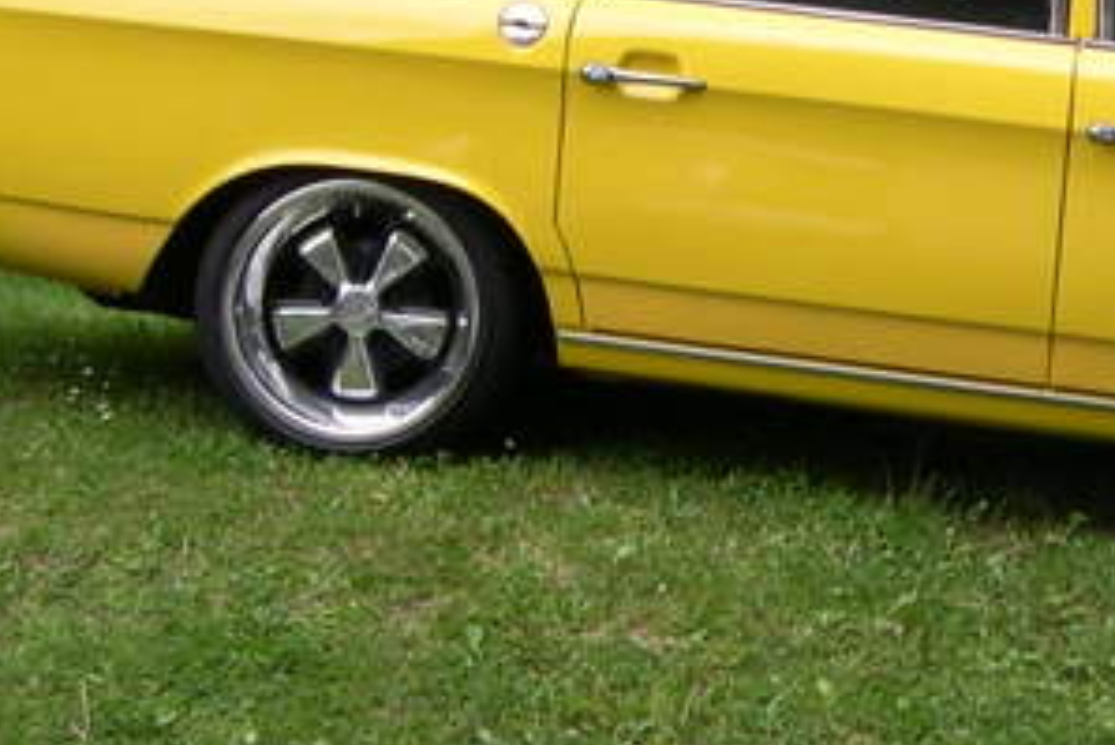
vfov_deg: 12.9
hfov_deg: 18.6
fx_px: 3284
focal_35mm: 106
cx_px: 1186
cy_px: 322
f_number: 7.6
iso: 100
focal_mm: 8
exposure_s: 1/99.5
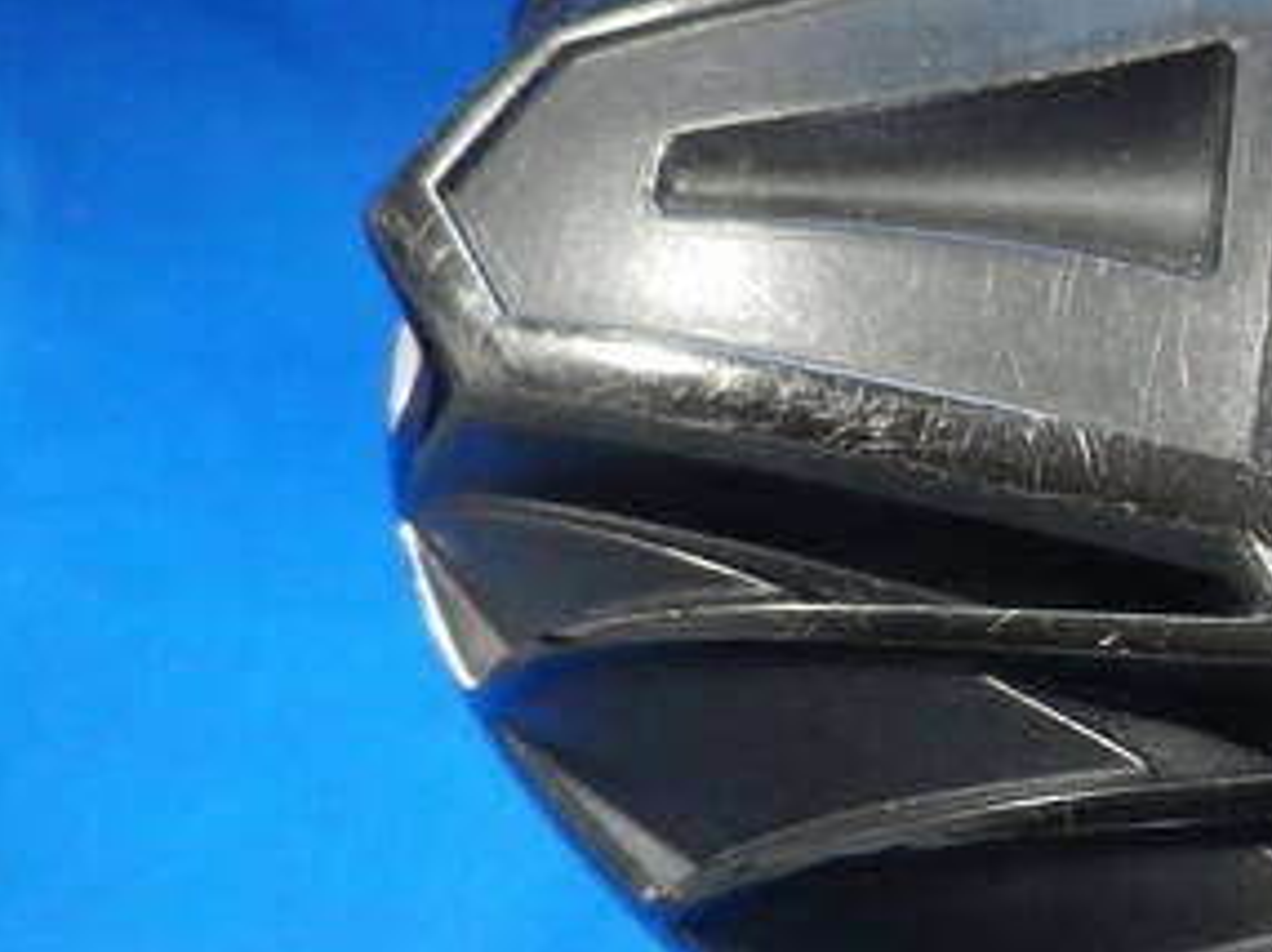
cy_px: 601
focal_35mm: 56
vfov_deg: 26.0
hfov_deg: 31.2
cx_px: 1343
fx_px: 2056
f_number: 3.5
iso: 400
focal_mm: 4.5
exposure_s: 1/30
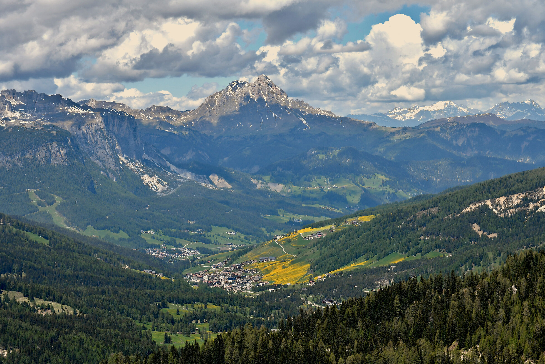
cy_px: 182
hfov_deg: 21.9
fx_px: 1408
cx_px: 272
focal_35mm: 93
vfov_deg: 14.7
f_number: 10
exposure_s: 1/640
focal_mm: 62
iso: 200
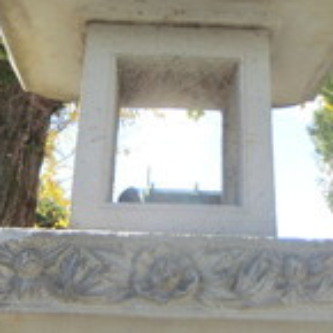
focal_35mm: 66
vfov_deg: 21.8
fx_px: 718
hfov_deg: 26.1
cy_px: -165
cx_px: 188
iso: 80
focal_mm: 4.3
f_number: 3.2
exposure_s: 1/250
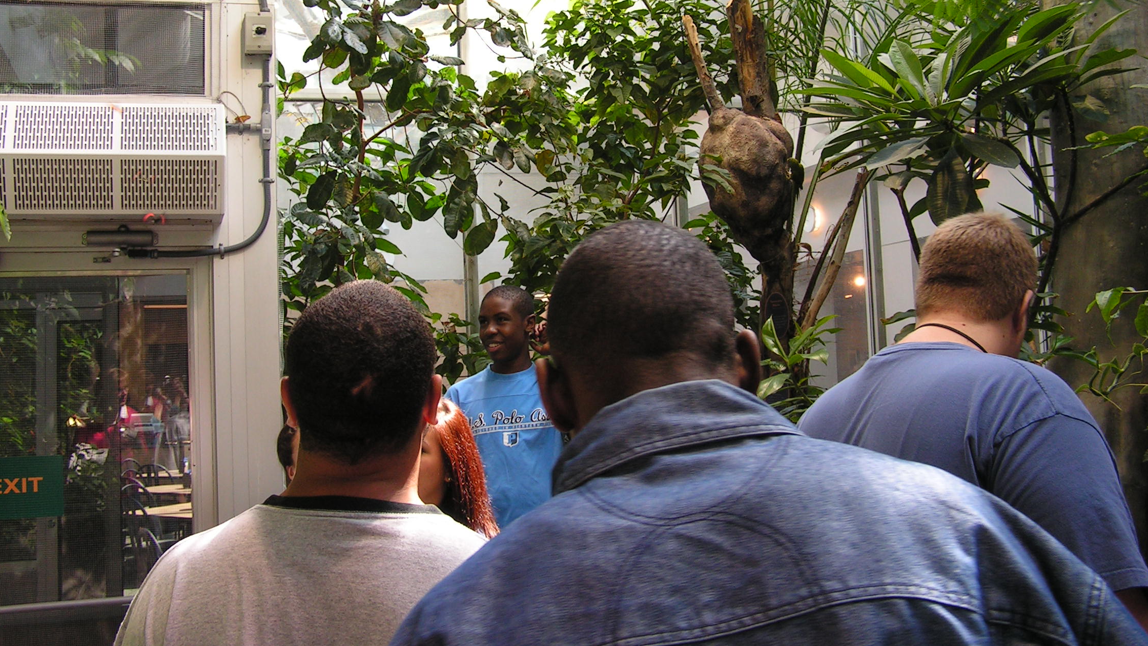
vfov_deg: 28.2
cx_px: 572
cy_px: 244
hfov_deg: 48.4
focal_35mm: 42
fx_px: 1278
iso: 50
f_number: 3.2
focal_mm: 6.3
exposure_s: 1/50
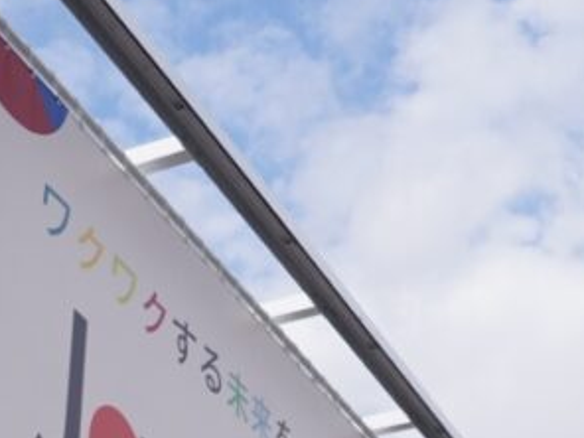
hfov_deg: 21.1
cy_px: 422
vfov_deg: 16.1
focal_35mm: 90
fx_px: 1518
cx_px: 12
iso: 100
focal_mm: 18
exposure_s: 1/200
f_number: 7.1
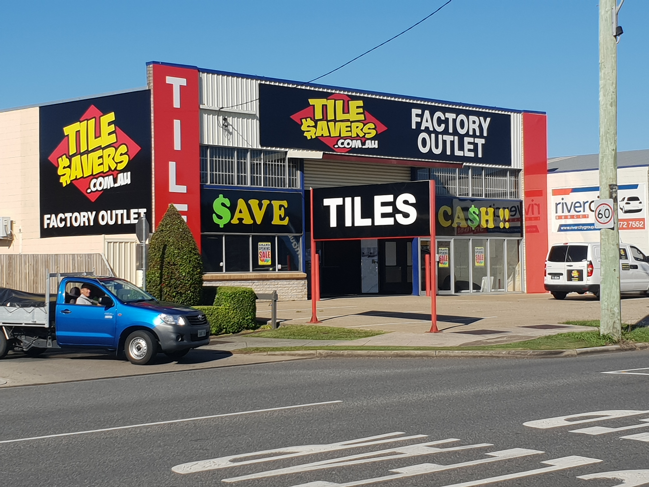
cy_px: 244
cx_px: 324
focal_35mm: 26
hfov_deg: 67.3
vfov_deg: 53.1
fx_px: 487
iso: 50
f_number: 2.4
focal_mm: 4.3
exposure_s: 1/1996
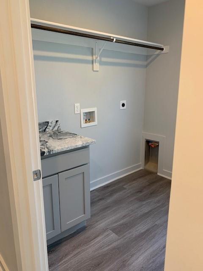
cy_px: 136
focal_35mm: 26
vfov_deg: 67.3
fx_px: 203
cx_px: 102
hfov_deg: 53.1
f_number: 1.8
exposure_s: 1/60
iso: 100
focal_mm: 4.25
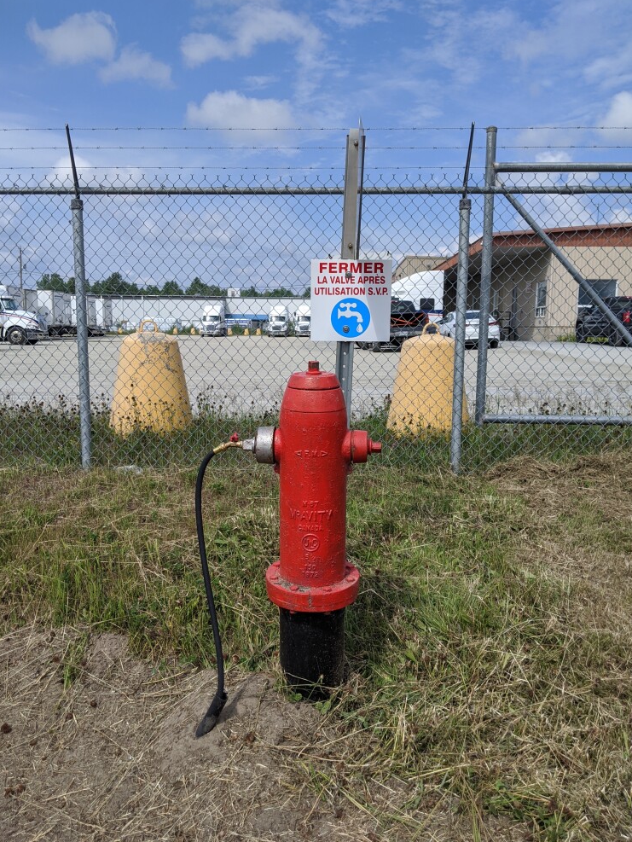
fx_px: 681
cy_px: 419
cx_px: 322
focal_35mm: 28
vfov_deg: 63.4
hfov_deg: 49.8
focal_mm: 4.44
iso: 59
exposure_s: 1/3906
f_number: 1.8
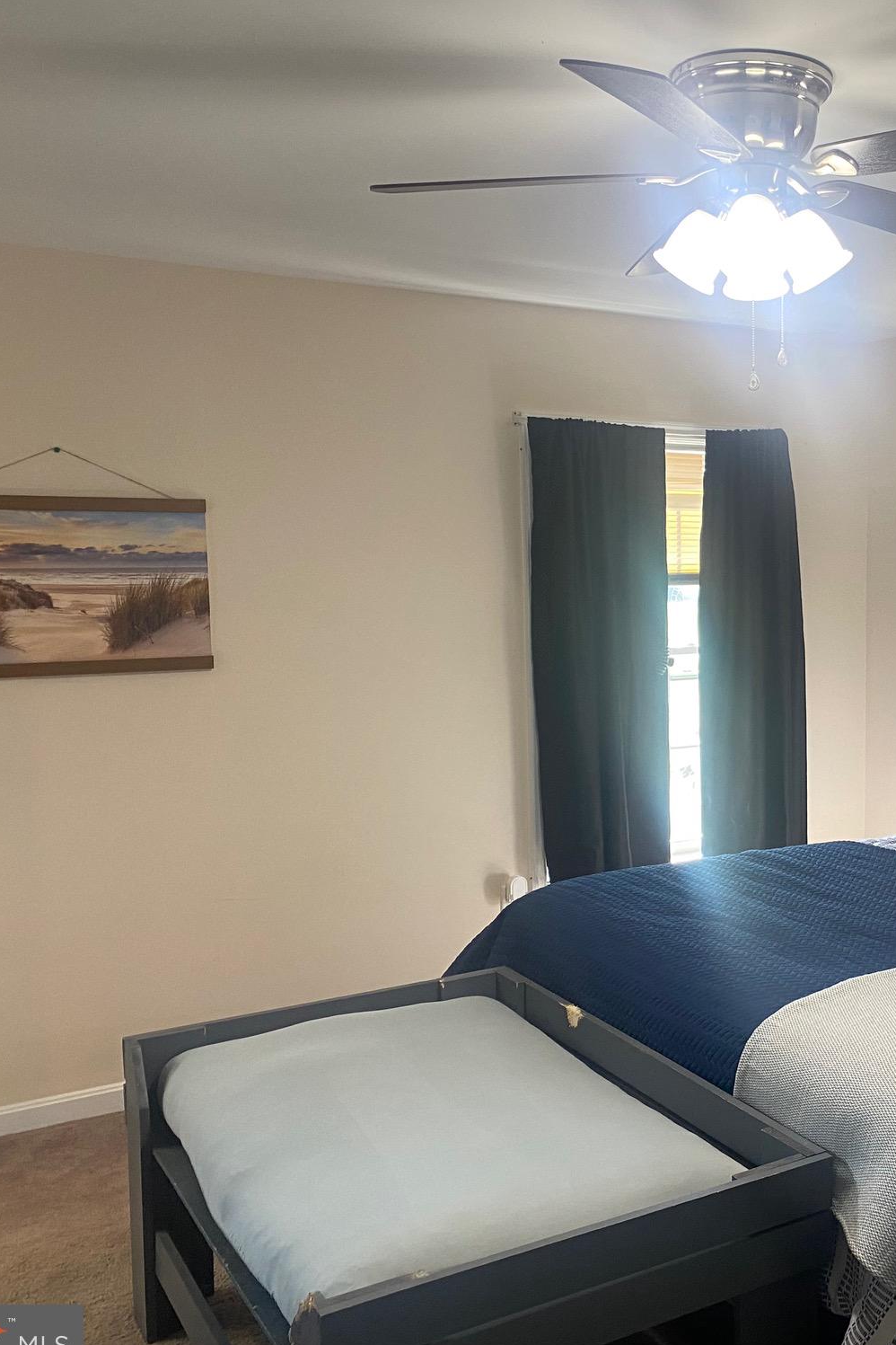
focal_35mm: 37
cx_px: 778
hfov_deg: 34.3
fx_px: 1381
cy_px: 688
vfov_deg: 51.9
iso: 100
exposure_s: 1/60
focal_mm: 4.25
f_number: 1.8
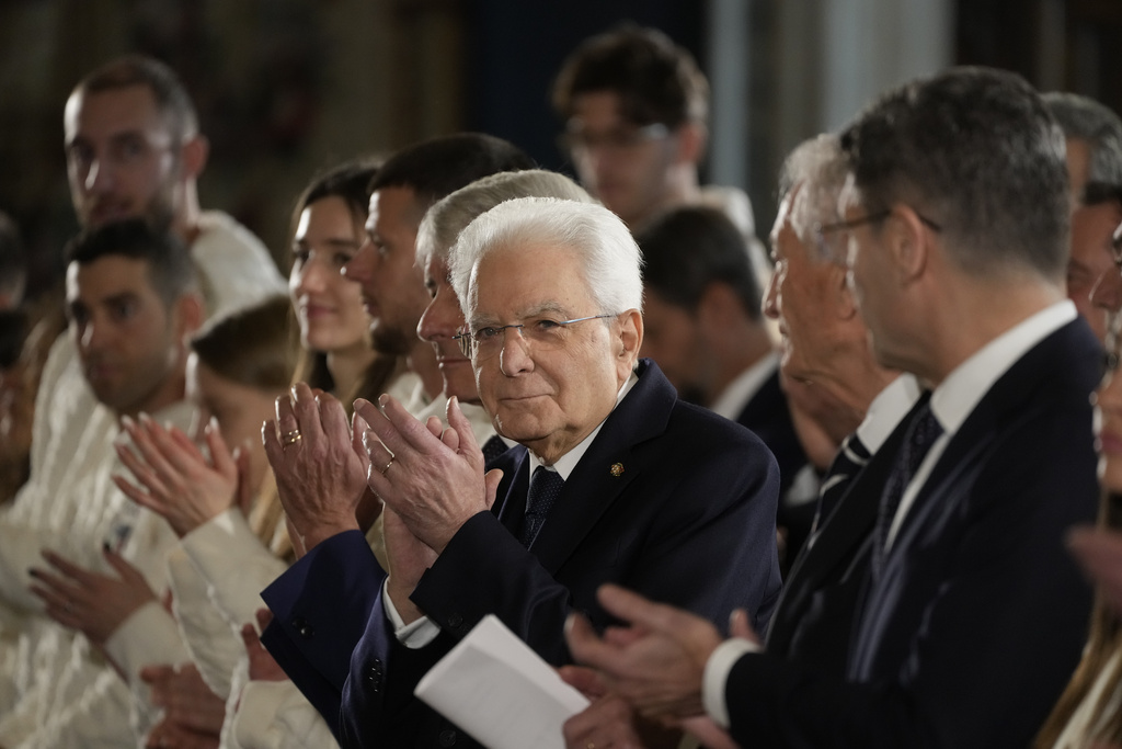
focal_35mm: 400
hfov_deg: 5.2
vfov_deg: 3.4
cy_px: 374
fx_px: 12468
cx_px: 561
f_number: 5.6
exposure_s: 1/160
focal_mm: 400
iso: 3200
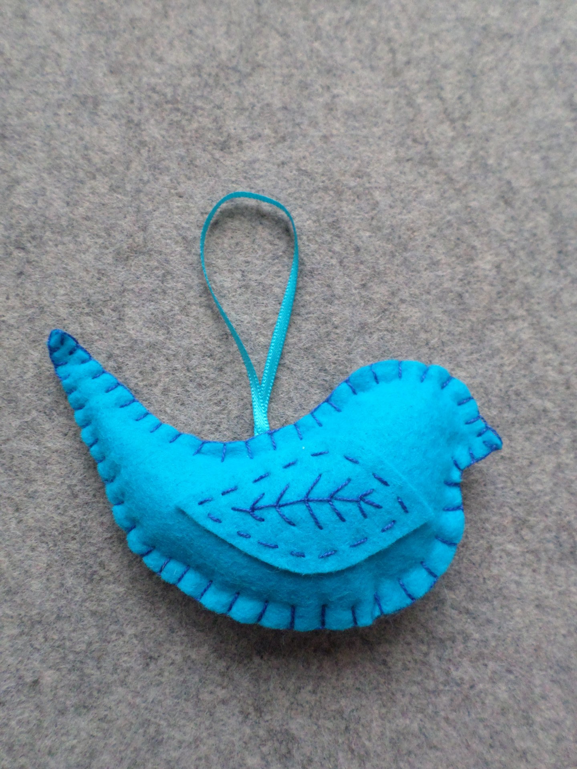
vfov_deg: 69.4
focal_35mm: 25
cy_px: 384
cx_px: 288
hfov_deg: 54.9
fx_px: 556
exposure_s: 1/30
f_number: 2.5
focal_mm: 4.5
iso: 240
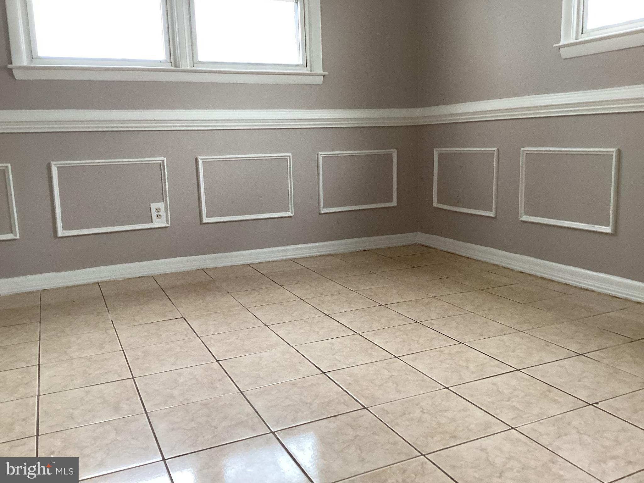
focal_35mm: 31
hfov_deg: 58.4
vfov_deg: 45.4
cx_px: 322
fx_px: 577
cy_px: 242
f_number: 2.4
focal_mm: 3.3
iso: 100
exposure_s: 1/50
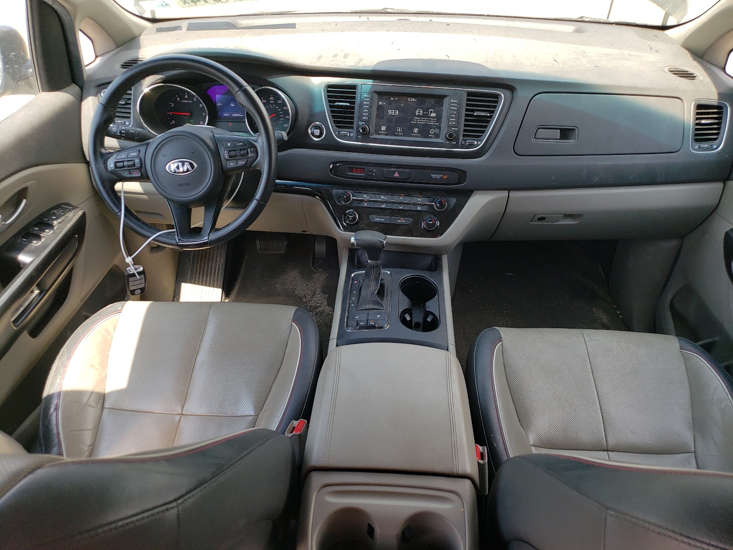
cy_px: 275
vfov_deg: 53.1
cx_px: 366
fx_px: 551
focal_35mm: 26
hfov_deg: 67.3
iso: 50
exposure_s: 1/345
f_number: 1.5
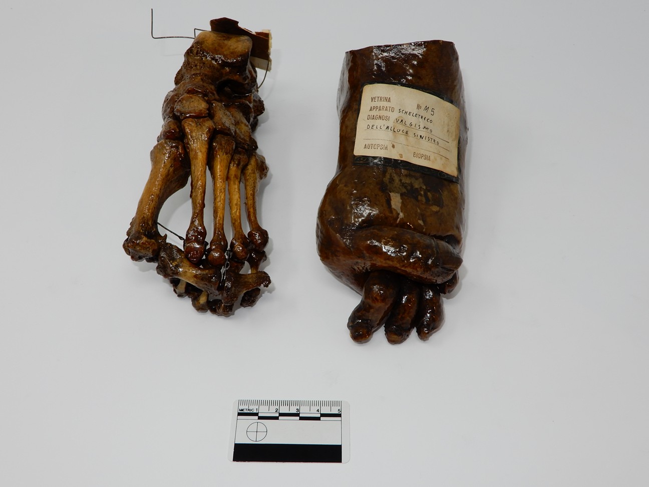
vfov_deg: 37.7
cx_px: 324
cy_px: 244
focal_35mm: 38
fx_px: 712
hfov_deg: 49.0
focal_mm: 6.8
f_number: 4.5
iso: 80
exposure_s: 1/80
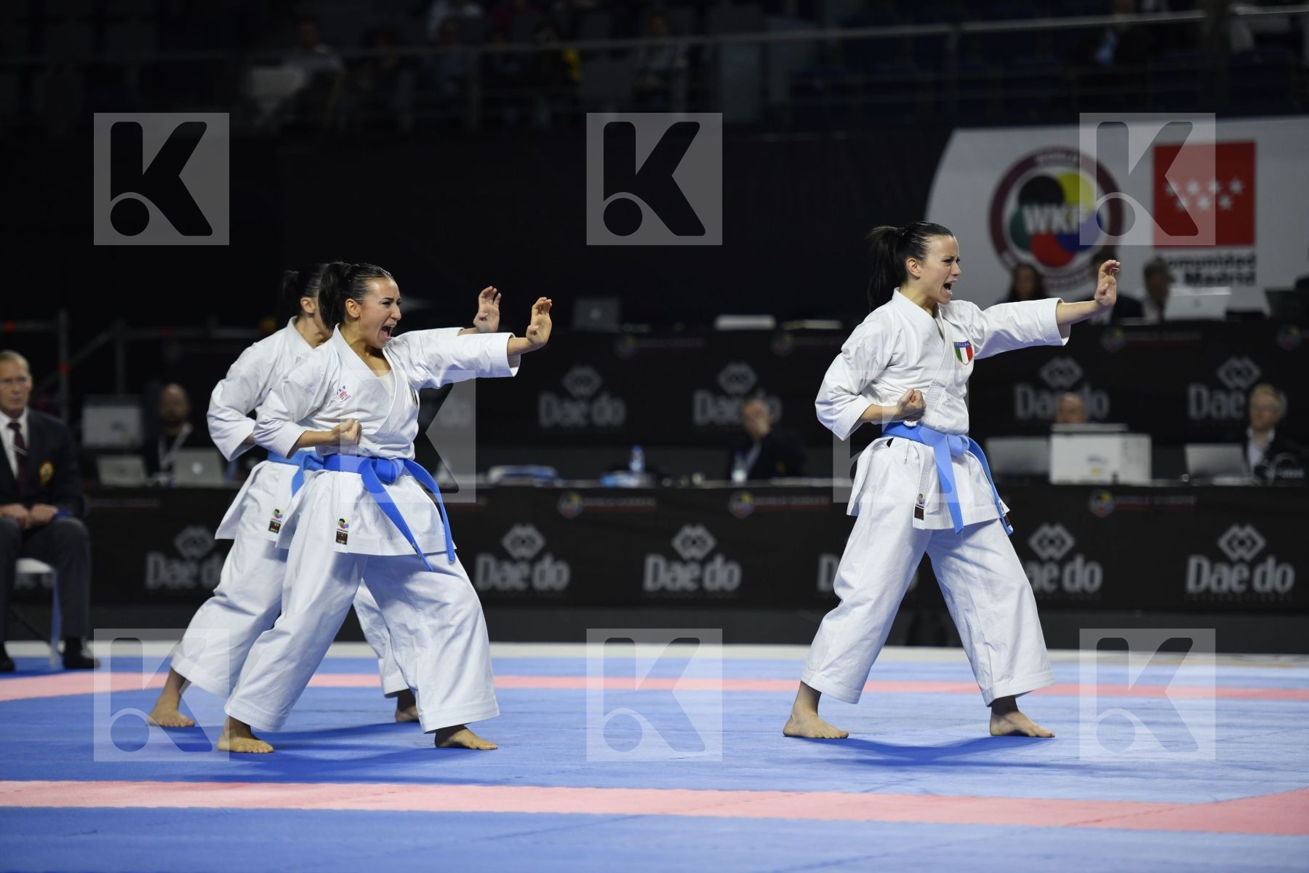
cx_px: 654
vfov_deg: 8.3
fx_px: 5999
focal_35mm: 165
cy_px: 436
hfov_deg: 12.5
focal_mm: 165
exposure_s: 1/800
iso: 800
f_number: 2.8
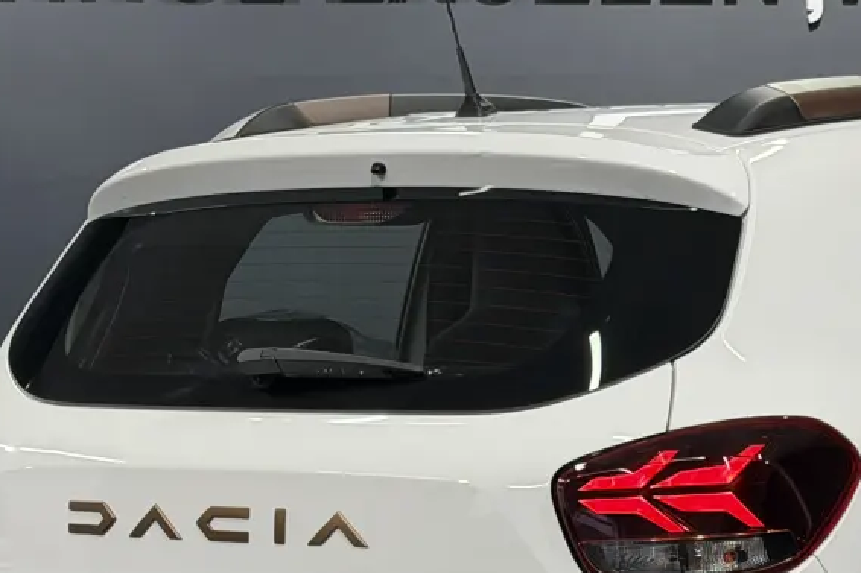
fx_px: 3036
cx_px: 716
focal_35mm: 127
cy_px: 541
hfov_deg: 16.0
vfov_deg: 10.7
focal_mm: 6.76
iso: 80
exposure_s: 1/100
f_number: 1.78
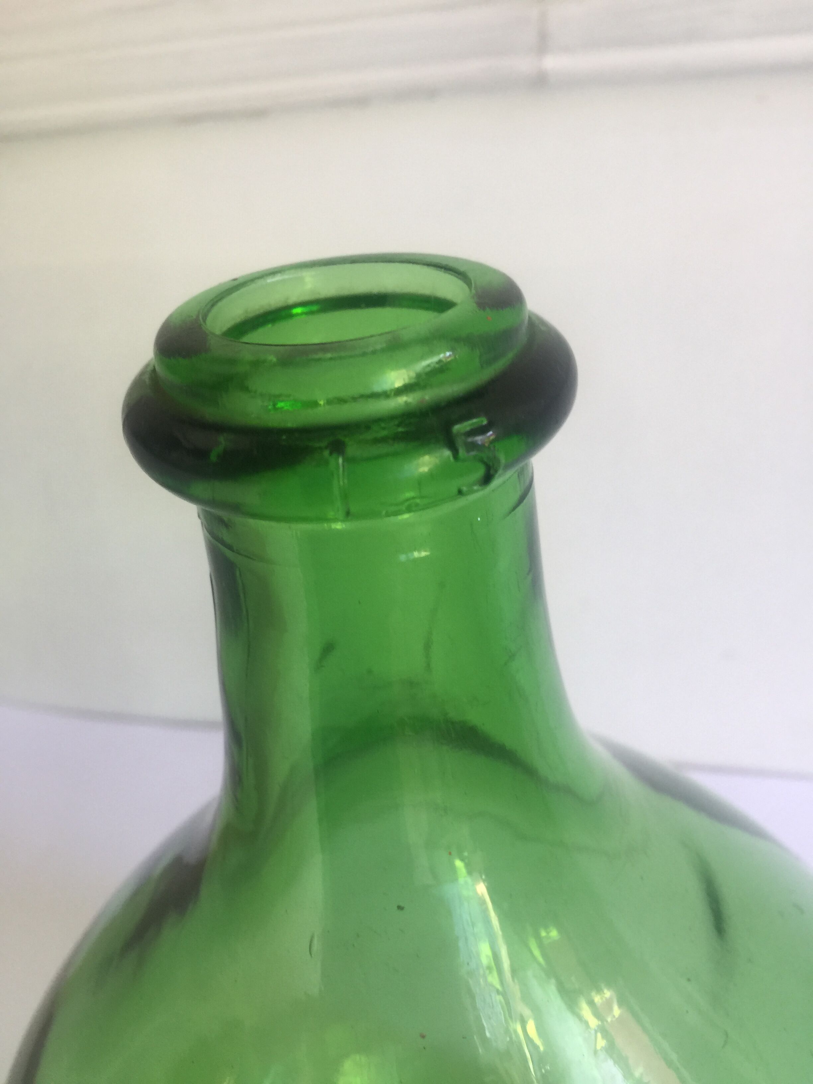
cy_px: 542
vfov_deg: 61.7
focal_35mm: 29
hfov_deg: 48.2
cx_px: 406
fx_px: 908
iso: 40
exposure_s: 1/17
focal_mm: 4.15
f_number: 2.2
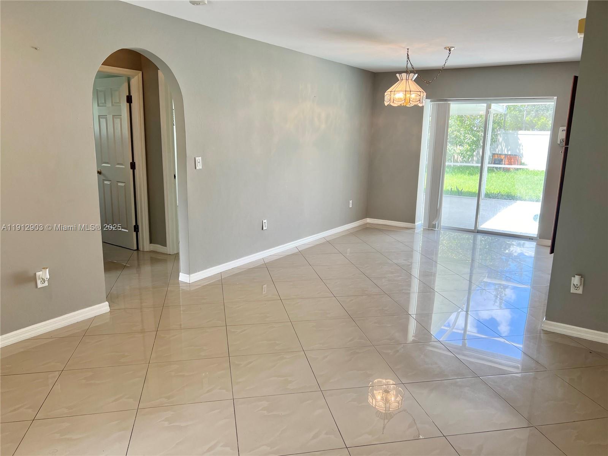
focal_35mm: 26
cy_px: 228
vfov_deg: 53.1
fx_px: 457
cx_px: 304
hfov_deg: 67.3
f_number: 1.5
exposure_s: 1/149
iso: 50
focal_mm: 5.7
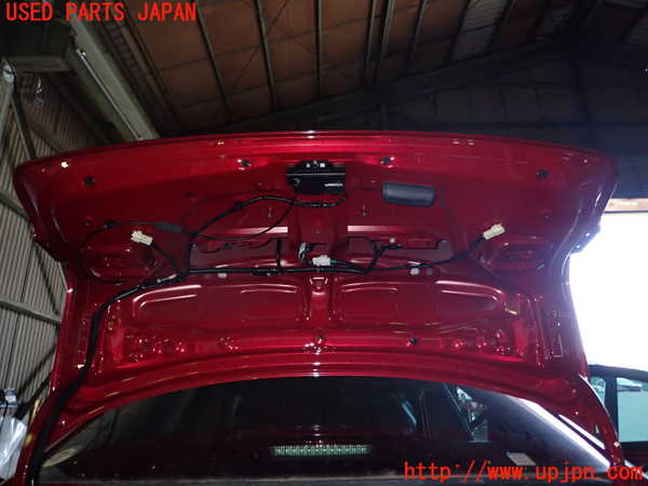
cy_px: 243
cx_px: 324
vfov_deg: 54.9
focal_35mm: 25
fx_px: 468
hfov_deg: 69.4
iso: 320
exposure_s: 1/30
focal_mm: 4.5
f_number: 5.6
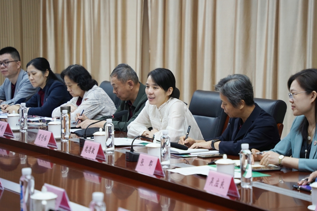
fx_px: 1074
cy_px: 106
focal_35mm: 122
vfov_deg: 11.2
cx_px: 158
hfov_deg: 16.8
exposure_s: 1/125
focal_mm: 122
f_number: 5
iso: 1600
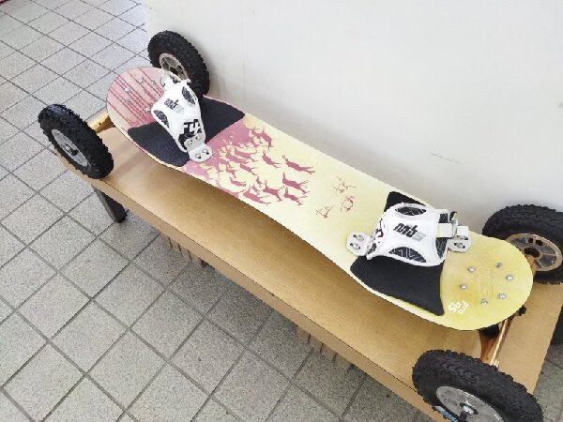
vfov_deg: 51.4
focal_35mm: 27
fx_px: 439
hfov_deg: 65.3
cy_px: 211
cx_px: 282
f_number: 1.79
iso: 447
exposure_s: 1/300
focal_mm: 4.71
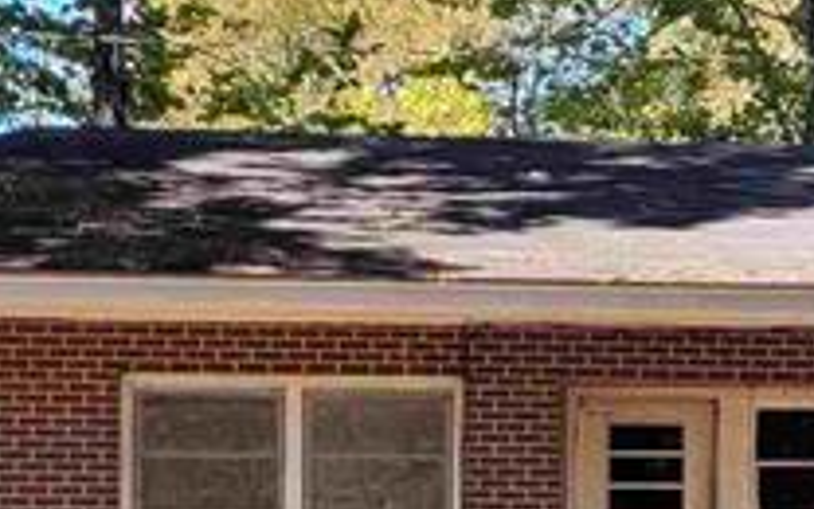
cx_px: 802
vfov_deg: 9.4
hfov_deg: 15.1
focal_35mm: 136
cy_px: 709
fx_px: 3017
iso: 40
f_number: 1.8
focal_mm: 5.4
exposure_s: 1/557
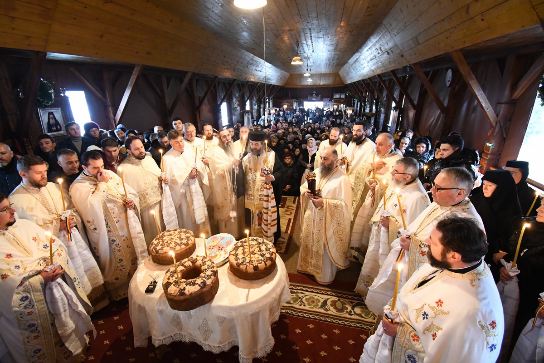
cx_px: 272
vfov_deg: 77.3
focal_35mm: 15
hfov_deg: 100.4
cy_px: 182
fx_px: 227
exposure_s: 1/20
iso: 4000
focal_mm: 10
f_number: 4.5
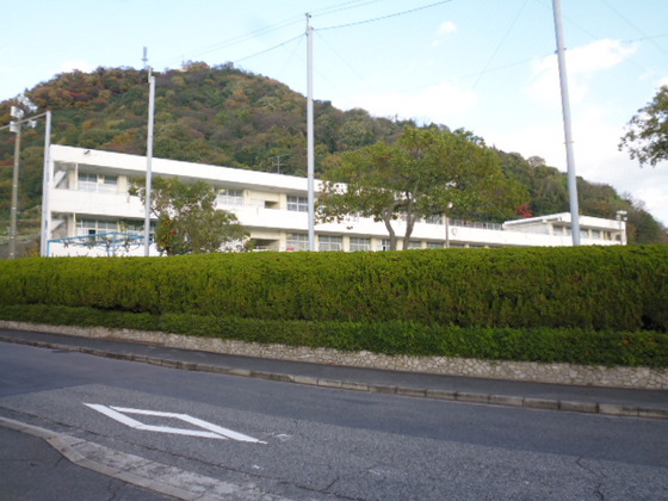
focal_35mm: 30
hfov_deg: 60.0
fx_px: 579
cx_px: 334
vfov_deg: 46.8
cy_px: 250
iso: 100
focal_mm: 5.2
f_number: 3.1
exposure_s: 1/200
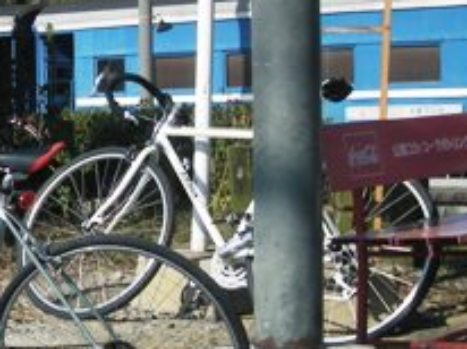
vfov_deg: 13.5
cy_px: 120
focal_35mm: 109
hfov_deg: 17.4
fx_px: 1469
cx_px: -61
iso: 50
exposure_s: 1/299
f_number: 5.7
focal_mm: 5.7
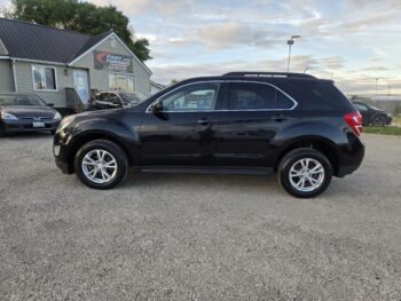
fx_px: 267
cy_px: 150
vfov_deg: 58.9
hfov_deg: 73.9
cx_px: 200
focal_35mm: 23
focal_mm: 5.4
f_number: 1.8
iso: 80
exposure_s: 1/816
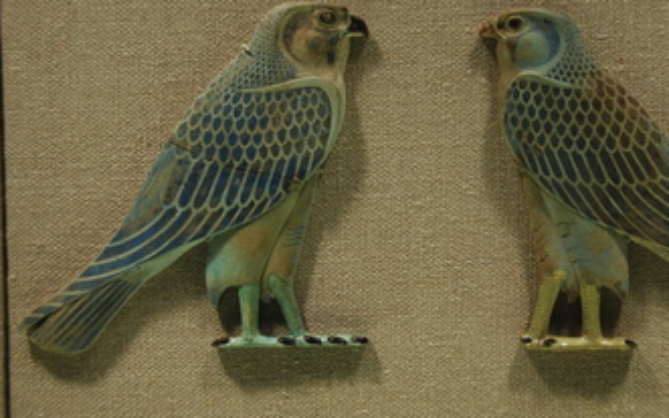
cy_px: 190
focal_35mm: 65
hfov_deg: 31.3
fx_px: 1185
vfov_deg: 20.0
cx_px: 431
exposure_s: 1/50
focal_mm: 32
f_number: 4.2
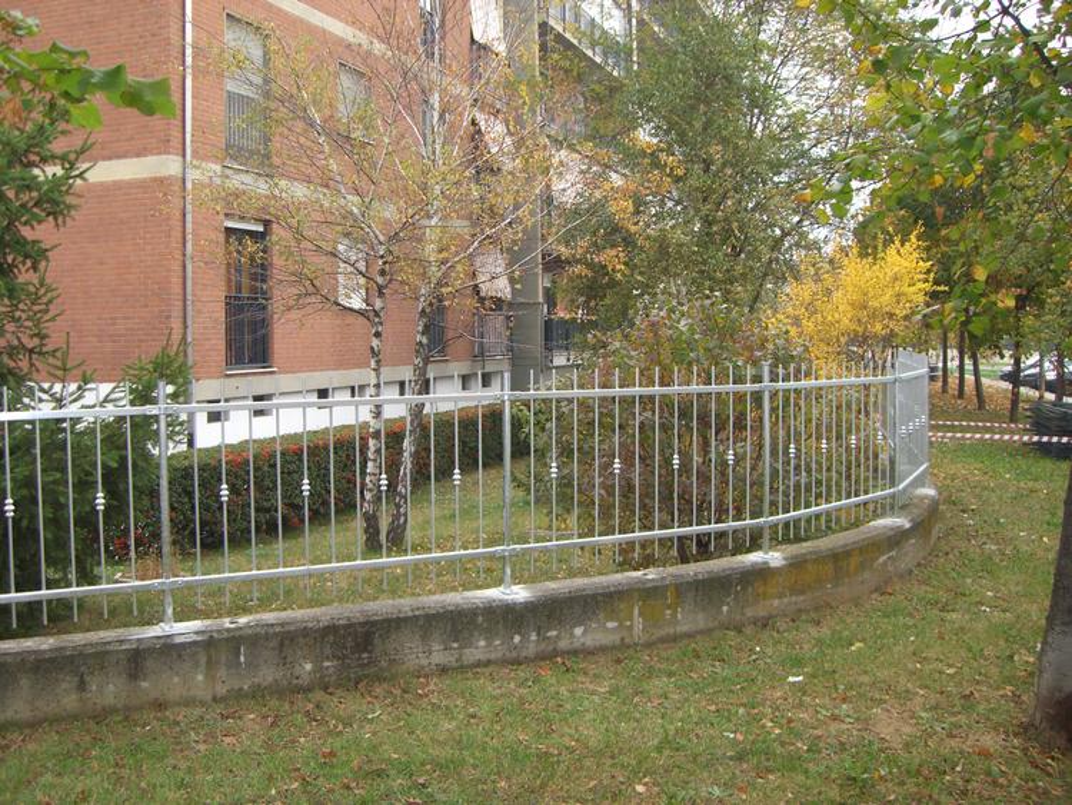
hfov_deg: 49.0
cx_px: 536
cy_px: 402
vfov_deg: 37.7
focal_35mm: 38
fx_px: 1177
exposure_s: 1/160
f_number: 2.7
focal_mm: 6.2
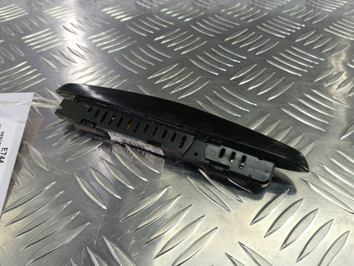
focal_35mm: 23
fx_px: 235
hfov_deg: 73.9
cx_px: 177
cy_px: 133
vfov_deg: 58.9
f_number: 1.6
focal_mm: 4.11
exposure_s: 1/50
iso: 107
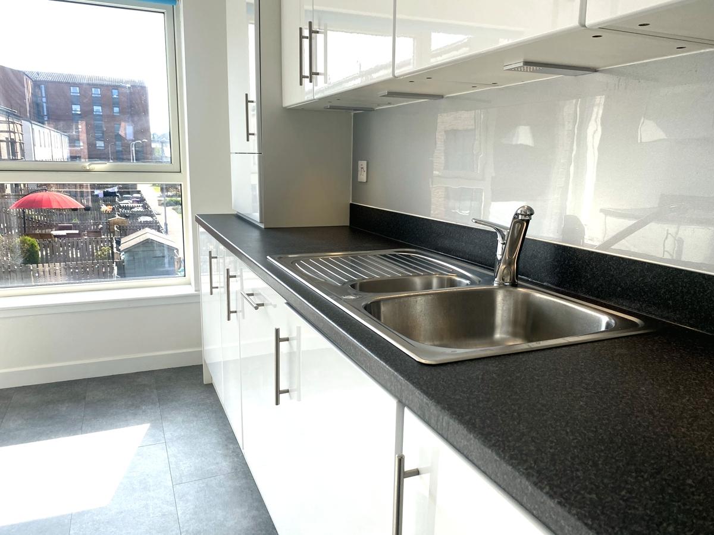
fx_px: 536
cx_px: 357
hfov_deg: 67.3
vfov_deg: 53.1
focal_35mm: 26
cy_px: 268
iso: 32
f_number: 1.8
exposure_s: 1/473
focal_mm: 4.25
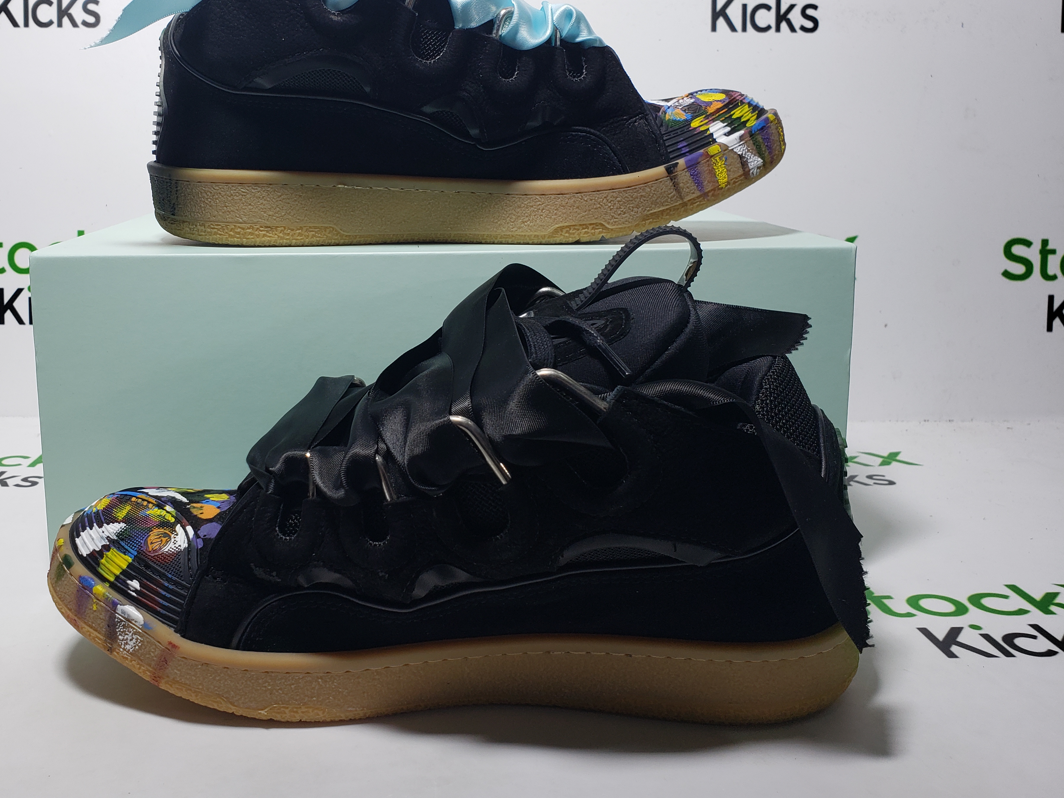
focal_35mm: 32
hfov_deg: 56.3
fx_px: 984
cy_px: 337
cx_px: 417
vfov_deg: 44.0
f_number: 2.4
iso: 50
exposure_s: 1/173
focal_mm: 4.3
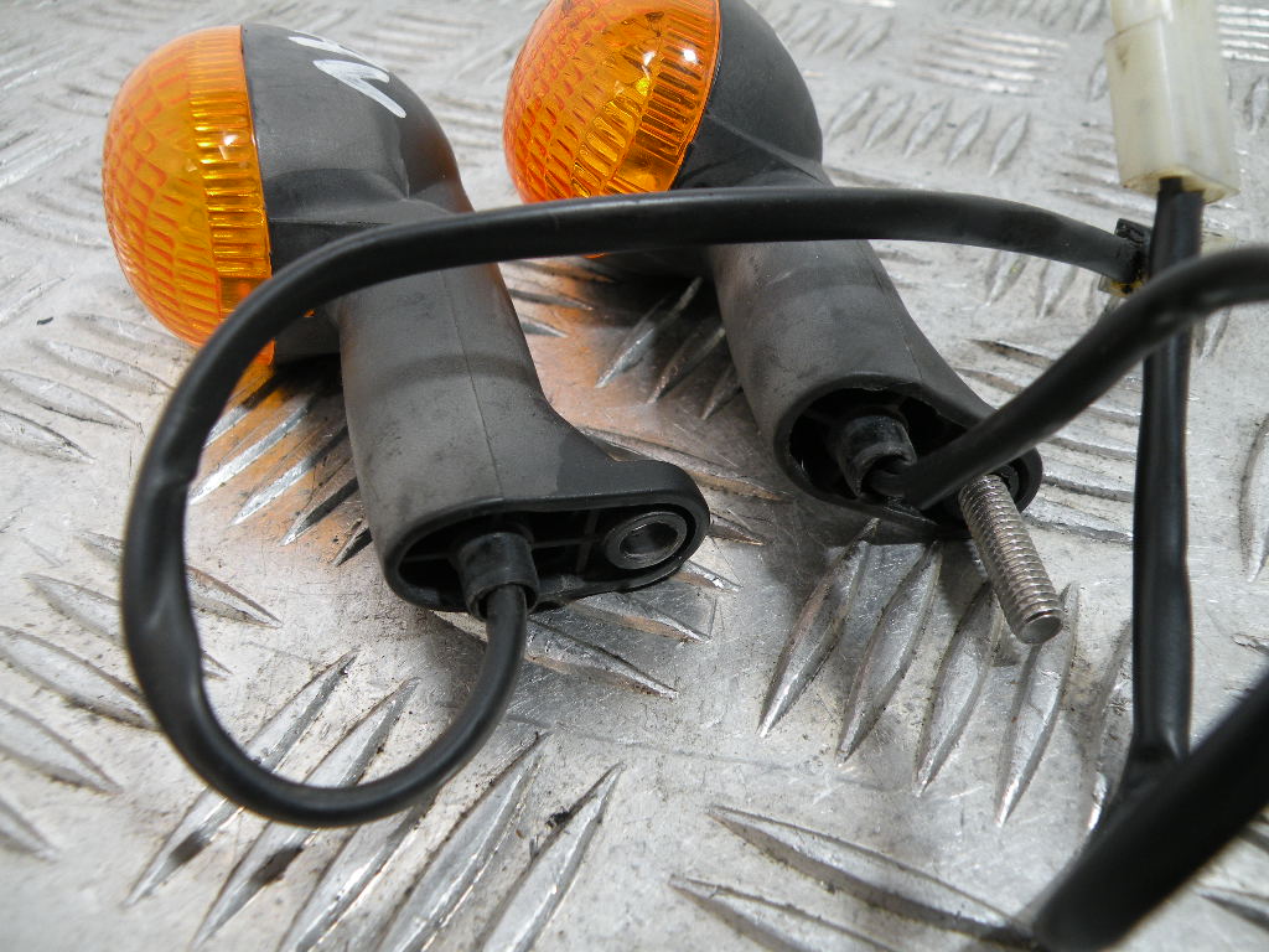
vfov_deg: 51.4
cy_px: 476
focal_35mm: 27
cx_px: 634
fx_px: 990
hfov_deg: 65.3
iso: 105
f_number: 2.8
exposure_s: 1/63.8
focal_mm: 4.7
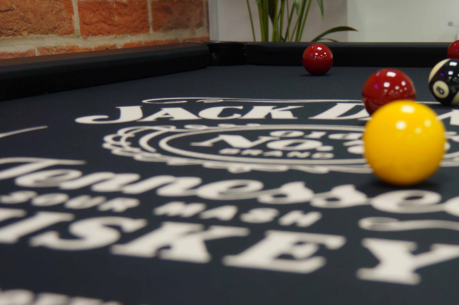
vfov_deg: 23.5
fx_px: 726
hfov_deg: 34.4
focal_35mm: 57
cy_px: 224
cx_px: 337
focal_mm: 25
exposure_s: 1/60
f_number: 4
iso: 320
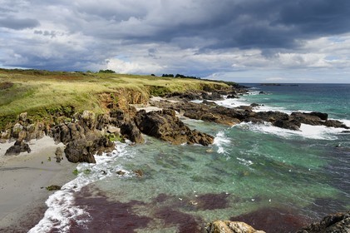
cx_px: 175
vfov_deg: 49.5
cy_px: 116
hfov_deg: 69.4
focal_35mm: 26
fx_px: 253
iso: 200
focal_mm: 26
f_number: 13
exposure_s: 1/200
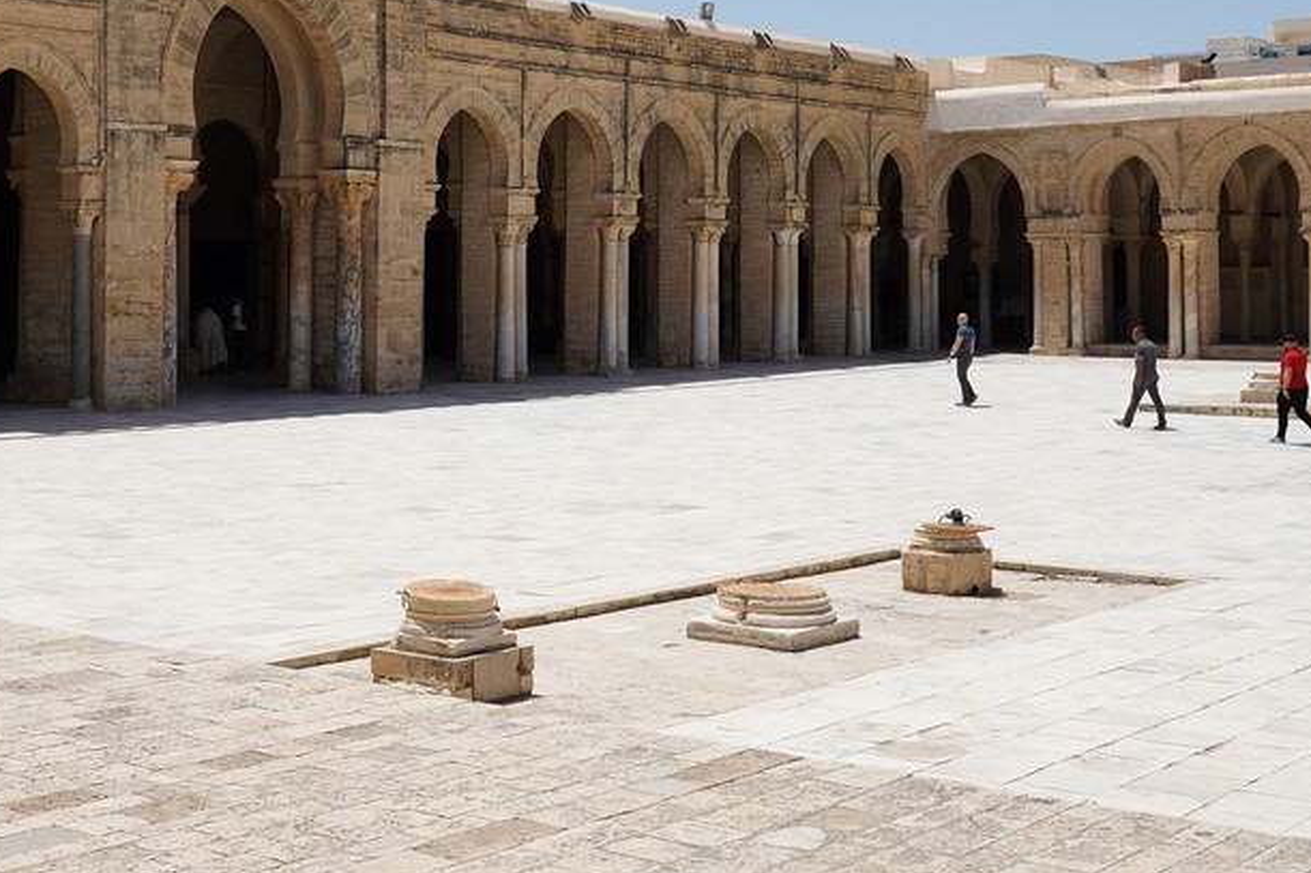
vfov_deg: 24.3
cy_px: 210
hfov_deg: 36.1
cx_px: 536
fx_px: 2002
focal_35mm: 55
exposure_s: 1/400
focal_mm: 28
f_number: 8
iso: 100
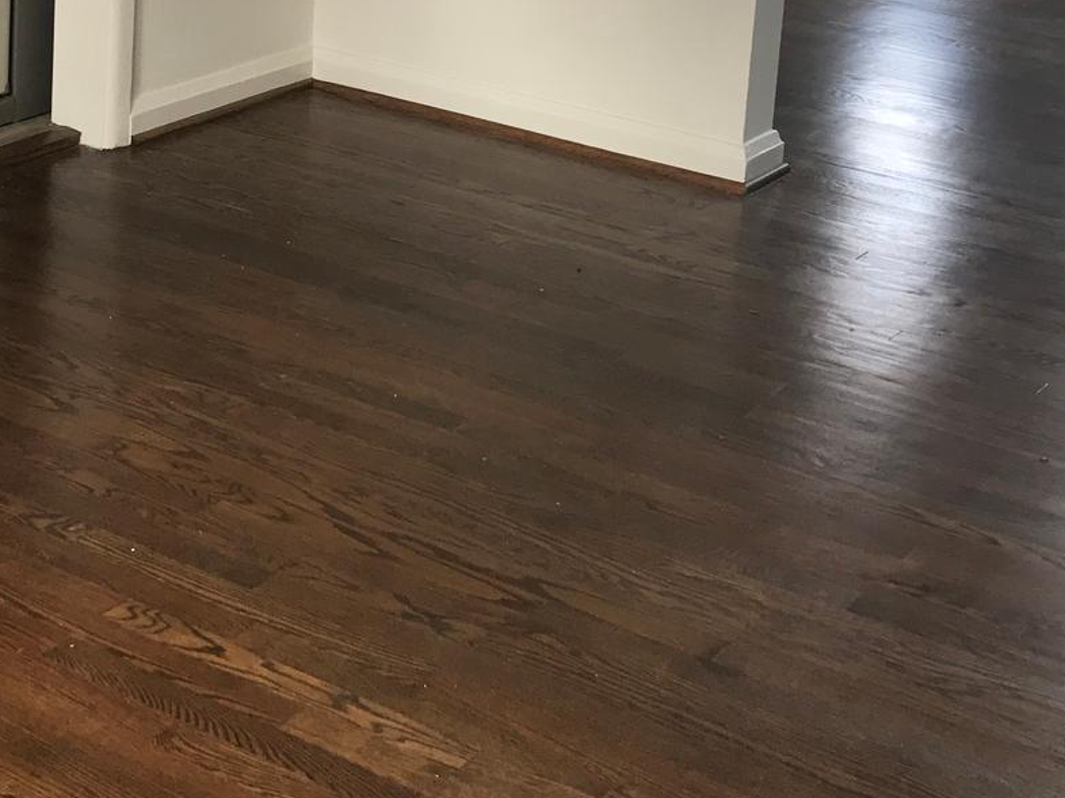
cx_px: 316
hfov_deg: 26.5
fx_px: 2245
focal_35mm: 73
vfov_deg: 19.4
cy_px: -50
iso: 25
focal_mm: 3.99
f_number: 1.8
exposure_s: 1/60
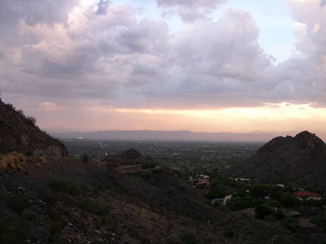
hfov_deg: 49.0
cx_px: 163
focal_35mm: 38
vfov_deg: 37.7
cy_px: 122
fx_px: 358
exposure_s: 1/56.3
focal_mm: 8
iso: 100
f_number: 2.8
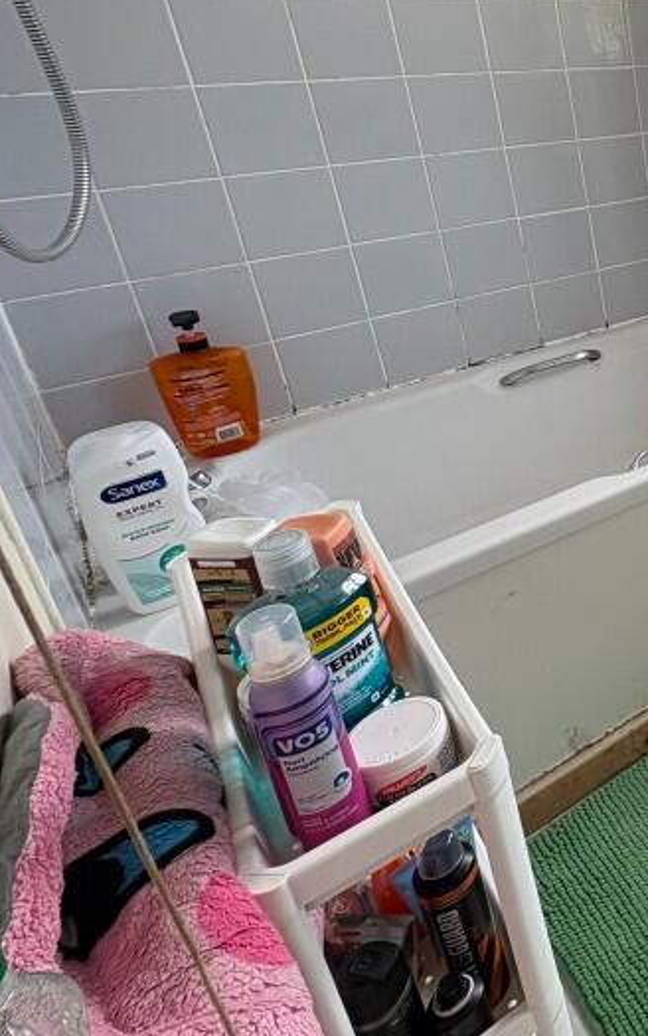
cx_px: 964
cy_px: 308
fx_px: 819
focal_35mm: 29
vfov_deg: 62.2
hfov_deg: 28.6
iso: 64
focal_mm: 2.22
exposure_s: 1/99
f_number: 2.2
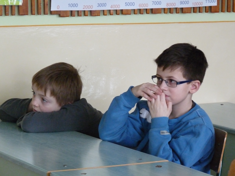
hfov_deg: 12.4
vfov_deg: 9.3
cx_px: 118
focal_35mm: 159
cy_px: 88
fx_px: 1079
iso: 800
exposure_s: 1/125
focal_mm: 28.3
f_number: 3.7
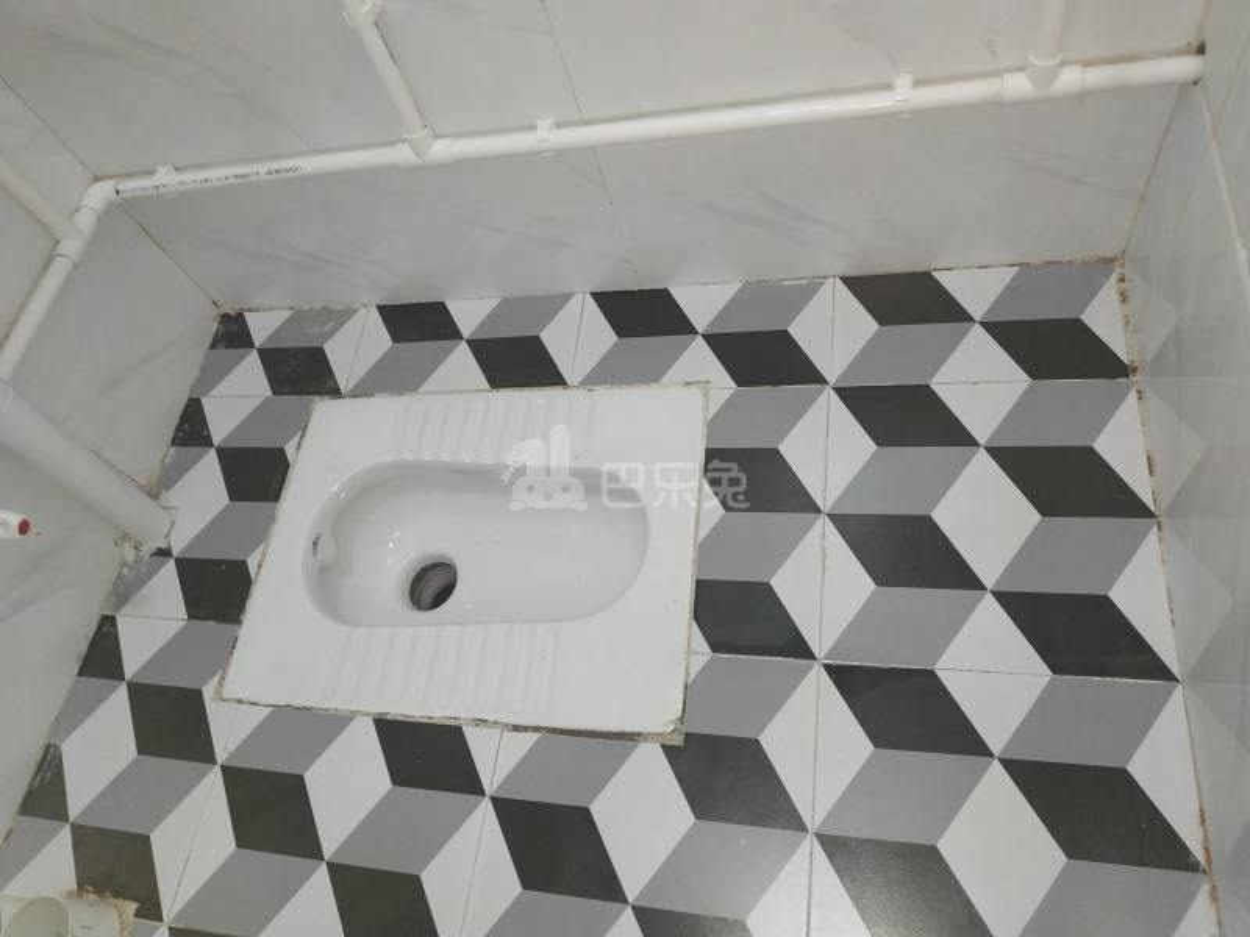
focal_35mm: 24
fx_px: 867
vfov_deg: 56.8
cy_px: 468
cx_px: 625
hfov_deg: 71.6
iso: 200
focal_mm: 3.94
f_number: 1.9
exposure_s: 1/50
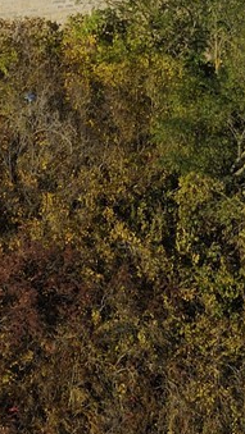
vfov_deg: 2.2
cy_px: -422
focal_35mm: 987
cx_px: 598
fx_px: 11385
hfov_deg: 1.2
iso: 400
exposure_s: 1/800
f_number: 11
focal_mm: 200
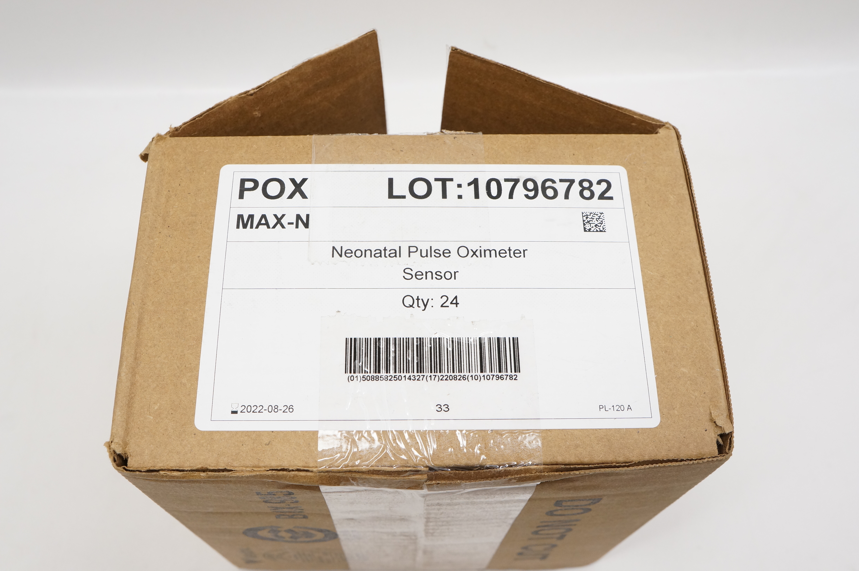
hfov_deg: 55.2
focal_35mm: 34
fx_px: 822
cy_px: 286
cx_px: 430
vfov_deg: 38.3
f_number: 7.1
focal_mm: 23
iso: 800
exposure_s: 1/100
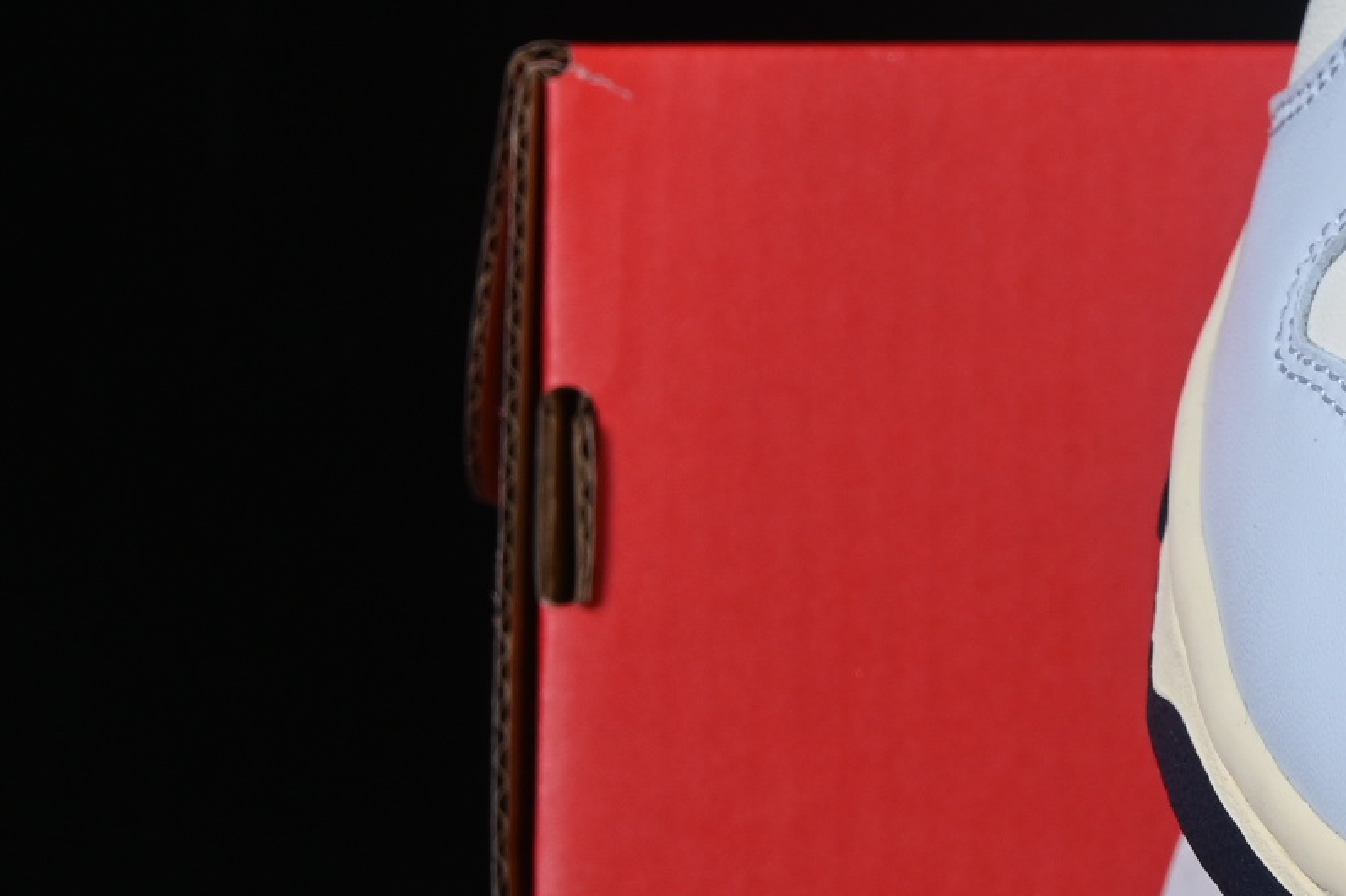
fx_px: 9793
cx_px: 2253
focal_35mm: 262
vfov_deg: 5.2
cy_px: 192
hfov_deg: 7.7
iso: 160
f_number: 8
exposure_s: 1/80
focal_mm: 50
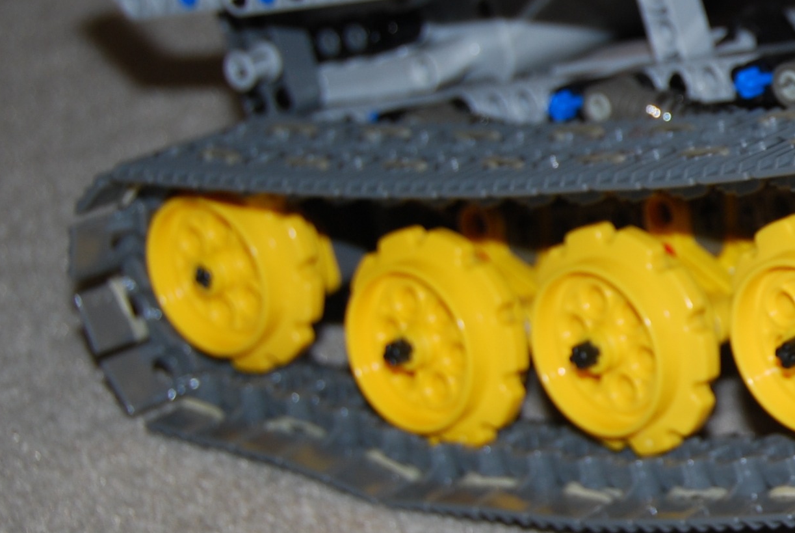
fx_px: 3781
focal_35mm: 171
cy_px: 235
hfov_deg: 11.6
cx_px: 1141
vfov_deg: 8.1
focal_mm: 36
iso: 100
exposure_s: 1/60
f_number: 4.5
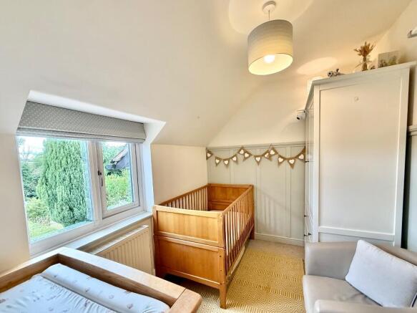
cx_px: 208
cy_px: 156
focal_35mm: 14
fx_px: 169
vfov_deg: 85.7
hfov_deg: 102.1
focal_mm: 2.22
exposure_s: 1/100
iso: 200
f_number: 2.2
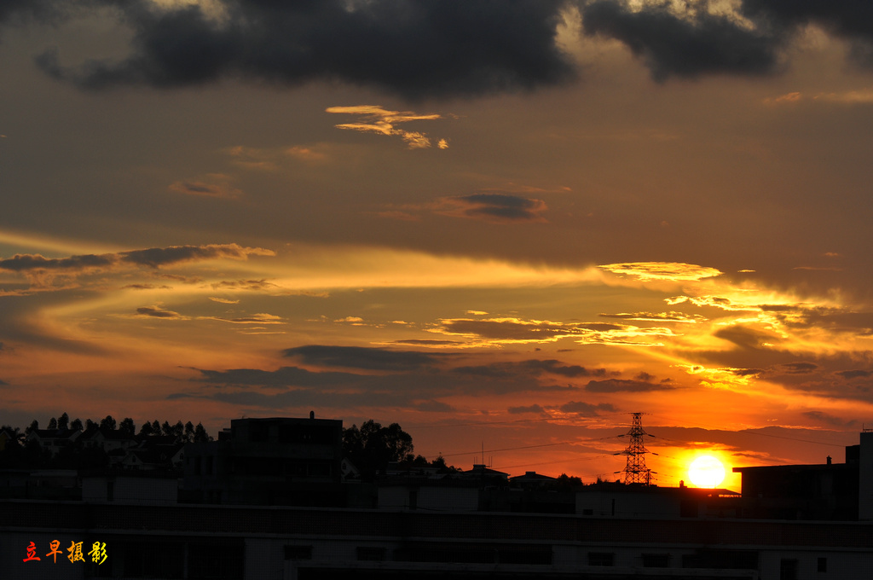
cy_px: 290
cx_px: 436
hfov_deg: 13.4
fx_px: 3706
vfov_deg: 8.9
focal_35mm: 153
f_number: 11
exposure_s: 1/320
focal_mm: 102
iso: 200
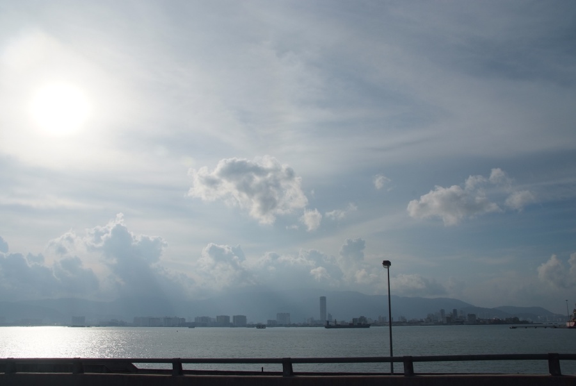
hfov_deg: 57.2
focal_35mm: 33
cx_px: 288
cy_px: 193
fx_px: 529
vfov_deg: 40.1
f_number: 14
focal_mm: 22
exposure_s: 1/640
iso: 200
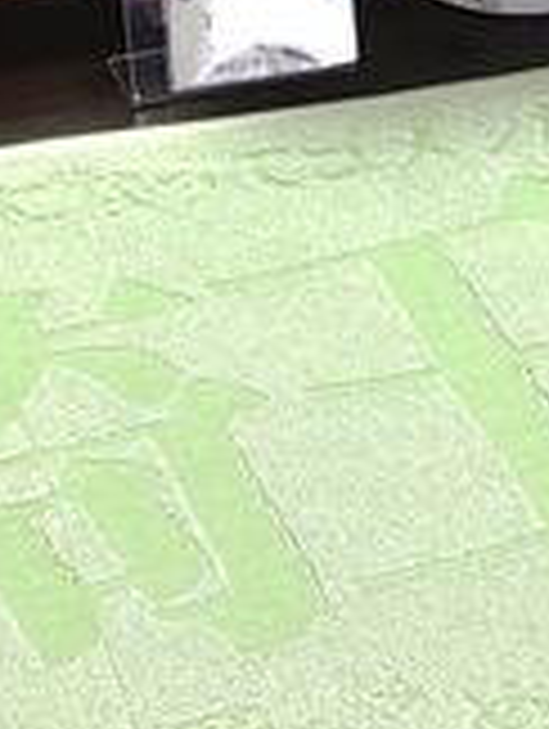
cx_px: -162
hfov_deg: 10.9
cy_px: -9
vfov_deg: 14.6
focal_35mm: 133
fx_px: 2805
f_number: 1.79
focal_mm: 4.71
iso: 261
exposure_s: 1/120
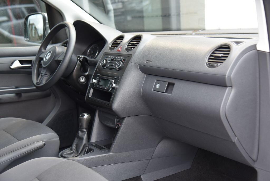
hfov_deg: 41.1
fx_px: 360
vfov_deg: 28.1
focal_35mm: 48
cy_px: 90
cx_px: 135
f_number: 4
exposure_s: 1/15
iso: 500
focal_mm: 48
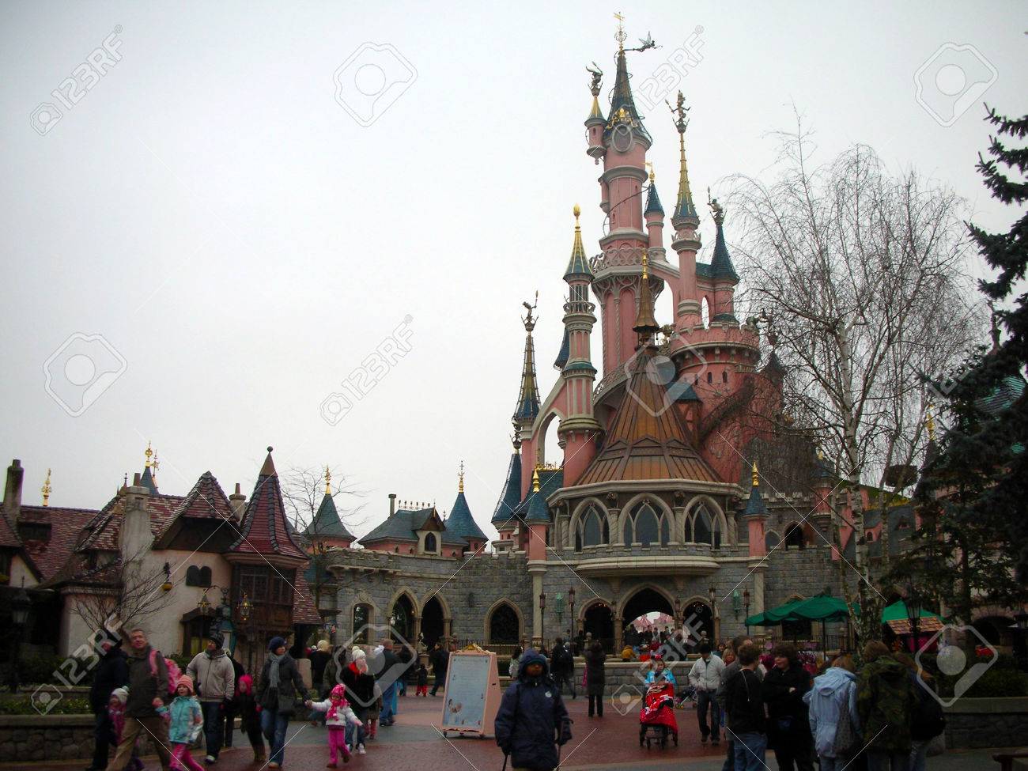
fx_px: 1039
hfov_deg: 52.6
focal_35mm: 35
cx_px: 514
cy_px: 386
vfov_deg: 40.7
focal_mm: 5.8
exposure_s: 1/36.3
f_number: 8.5
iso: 50
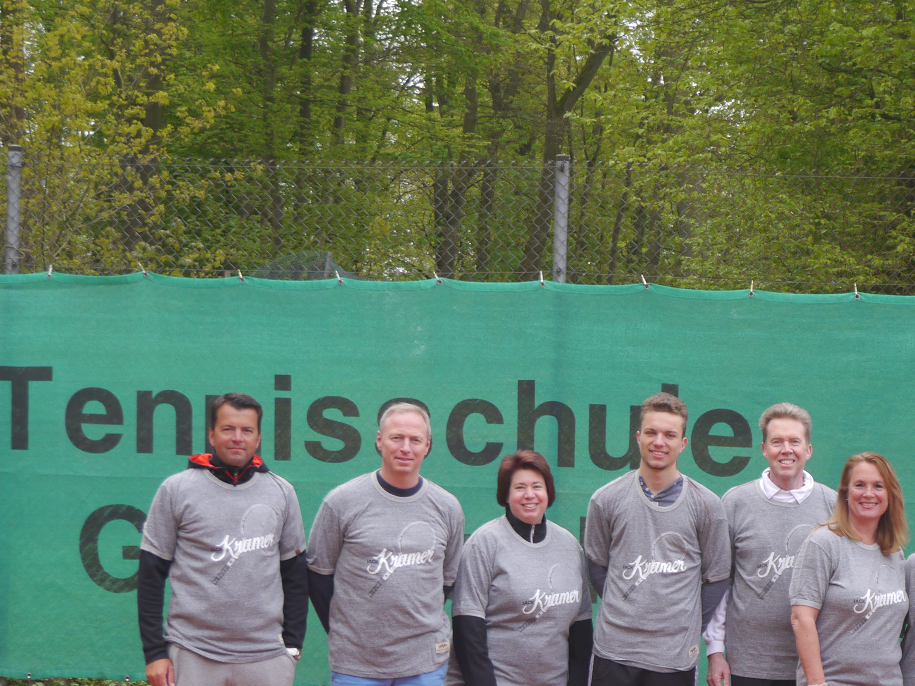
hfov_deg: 19.6
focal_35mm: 99
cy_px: 503
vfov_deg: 14.9
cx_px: 750
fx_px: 2617
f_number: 5.6
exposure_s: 1/125
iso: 160
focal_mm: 26
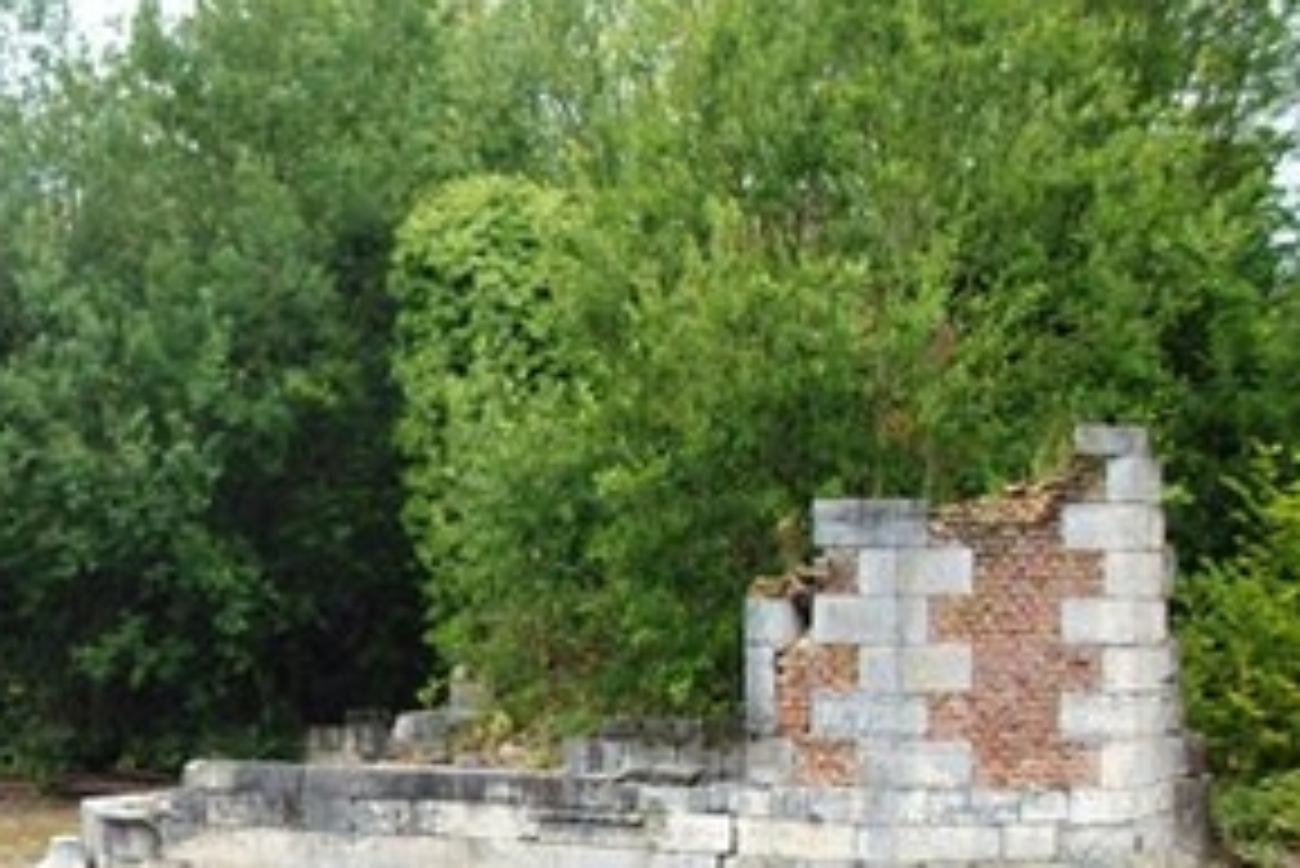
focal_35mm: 69
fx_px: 2493
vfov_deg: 19.6
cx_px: 9
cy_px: 634
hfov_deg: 27.6
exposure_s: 1/125
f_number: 2.9
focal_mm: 5.7
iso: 80
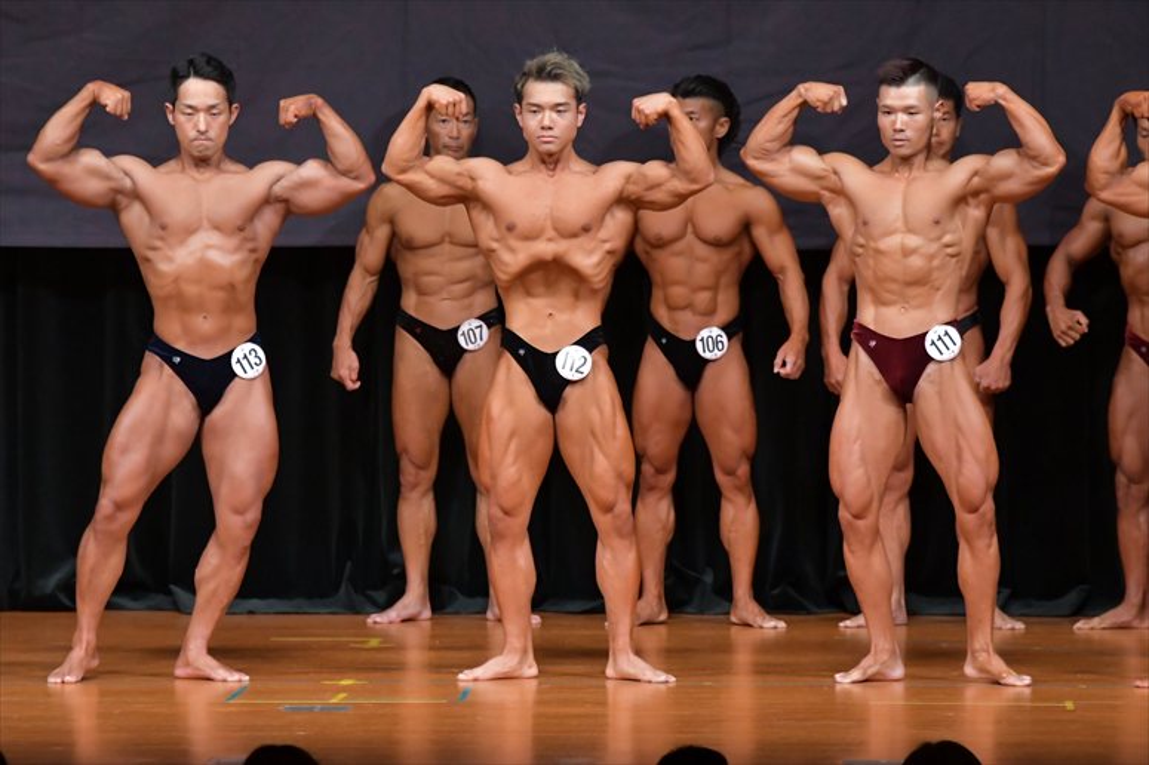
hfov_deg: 7.6
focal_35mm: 270
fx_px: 8613
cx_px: 574
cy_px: 382
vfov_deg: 5.1
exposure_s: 1/400
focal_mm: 180
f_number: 5.6
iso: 5000
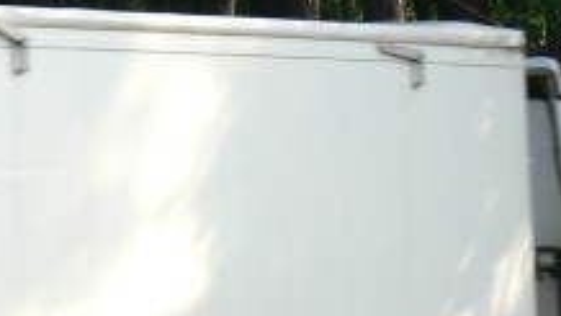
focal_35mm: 472
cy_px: 369
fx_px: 7026
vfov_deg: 2.6
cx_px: 504
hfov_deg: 4.6
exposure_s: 1/160
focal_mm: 40
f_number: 5.6
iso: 80
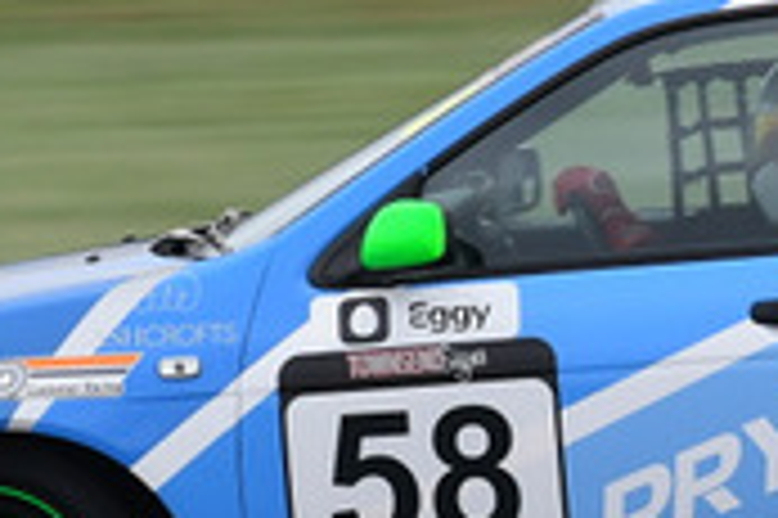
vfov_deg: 0.9
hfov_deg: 1.4
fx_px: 32968
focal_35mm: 1527
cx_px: 558
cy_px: -329
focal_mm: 220
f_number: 10
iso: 320
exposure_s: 1/250
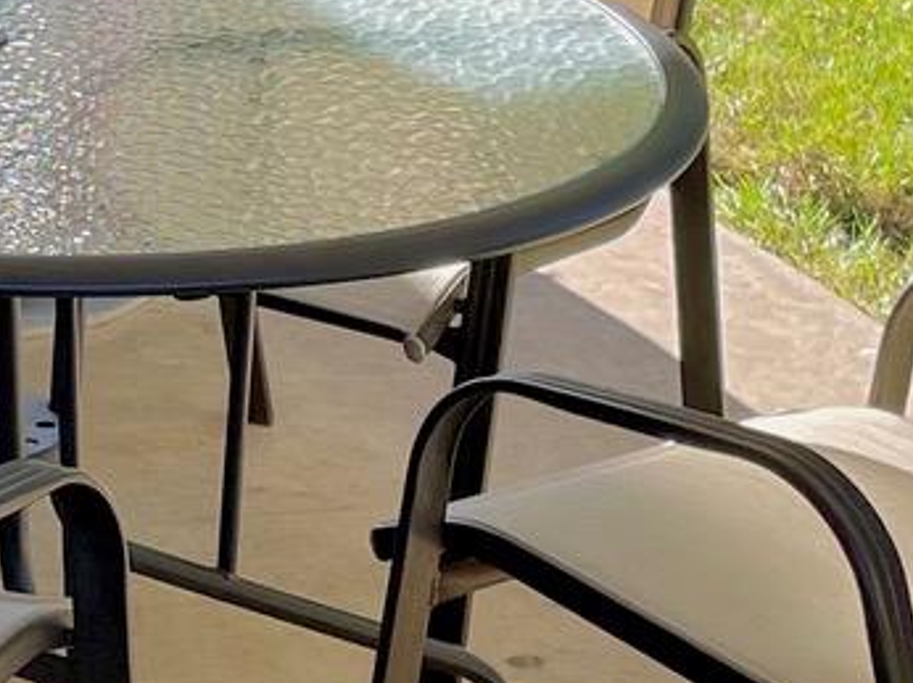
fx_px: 4059
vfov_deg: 9.5
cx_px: -517
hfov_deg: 12.1
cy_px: -208
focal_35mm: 154
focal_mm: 4.2
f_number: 1.6
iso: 32
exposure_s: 1/437
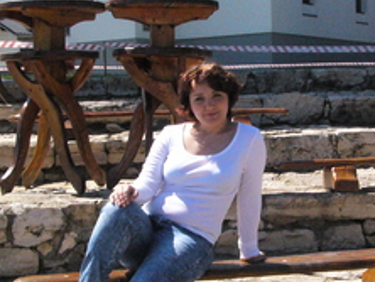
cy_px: 130
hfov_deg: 22.0
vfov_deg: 16.6
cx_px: 211
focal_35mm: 89
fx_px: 965
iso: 400
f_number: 5.6
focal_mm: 7.3
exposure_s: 1/2000
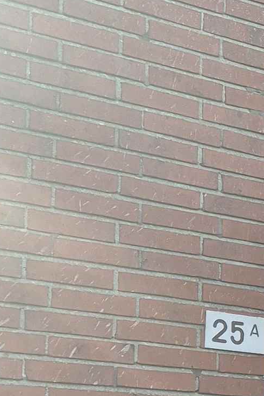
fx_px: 1429
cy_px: 435
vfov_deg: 15.4
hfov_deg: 8.9
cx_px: 757
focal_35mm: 130
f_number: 1.8
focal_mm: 5.4
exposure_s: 1/684
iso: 25
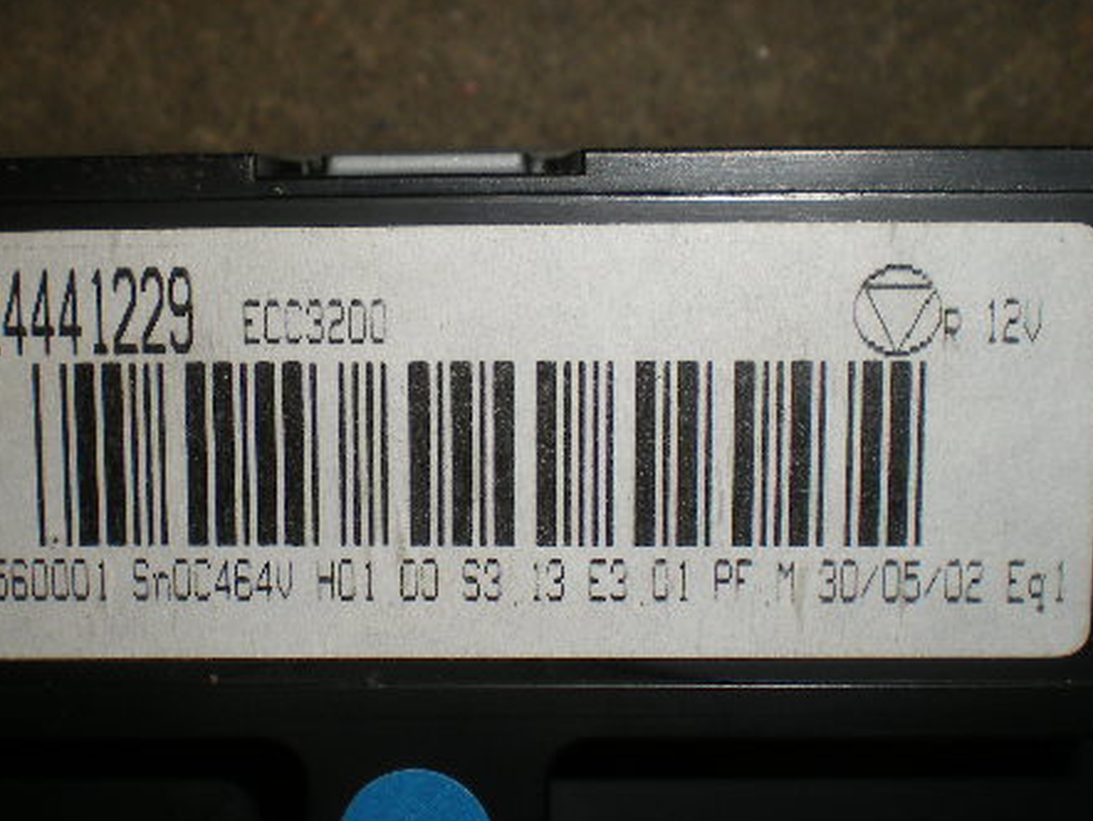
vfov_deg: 26.6
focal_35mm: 55
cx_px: 418
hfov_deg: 34.8
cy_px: 420
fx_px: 1738
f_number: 4.6
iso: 64
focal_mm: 6.3
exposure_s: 1/60
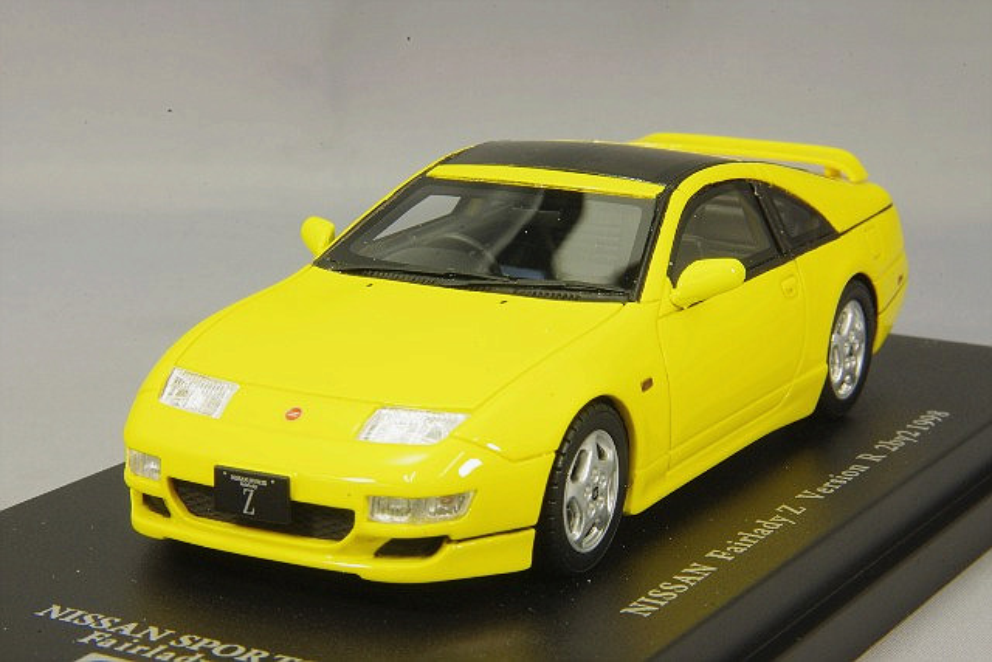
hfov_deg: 18.3
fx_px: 3087
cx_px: 496
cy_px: 331
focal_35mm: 112
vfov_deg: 12.2
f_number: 32
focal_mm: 75
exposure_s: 1/1.25
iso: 400
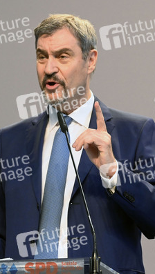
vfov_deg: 13.6
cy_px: 137
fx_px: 1152
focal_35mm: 158
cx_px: 72
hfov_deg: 7.7
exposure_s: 1/640
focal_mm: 150
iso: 12800
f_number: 8
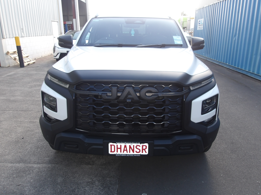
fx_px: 211
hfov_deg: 63.4
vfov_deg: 49.7
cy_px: 96
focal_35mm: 28
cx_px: 134
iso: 100
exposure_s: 1/146
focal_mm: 4.9
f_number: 3
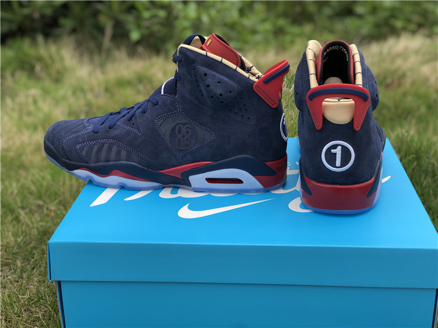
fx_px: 658
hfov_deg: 36.8
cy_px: 164
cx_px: 219
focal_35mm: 52
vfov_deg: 28.0
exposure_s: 1/640
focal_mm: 6
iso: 16
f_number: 2.4
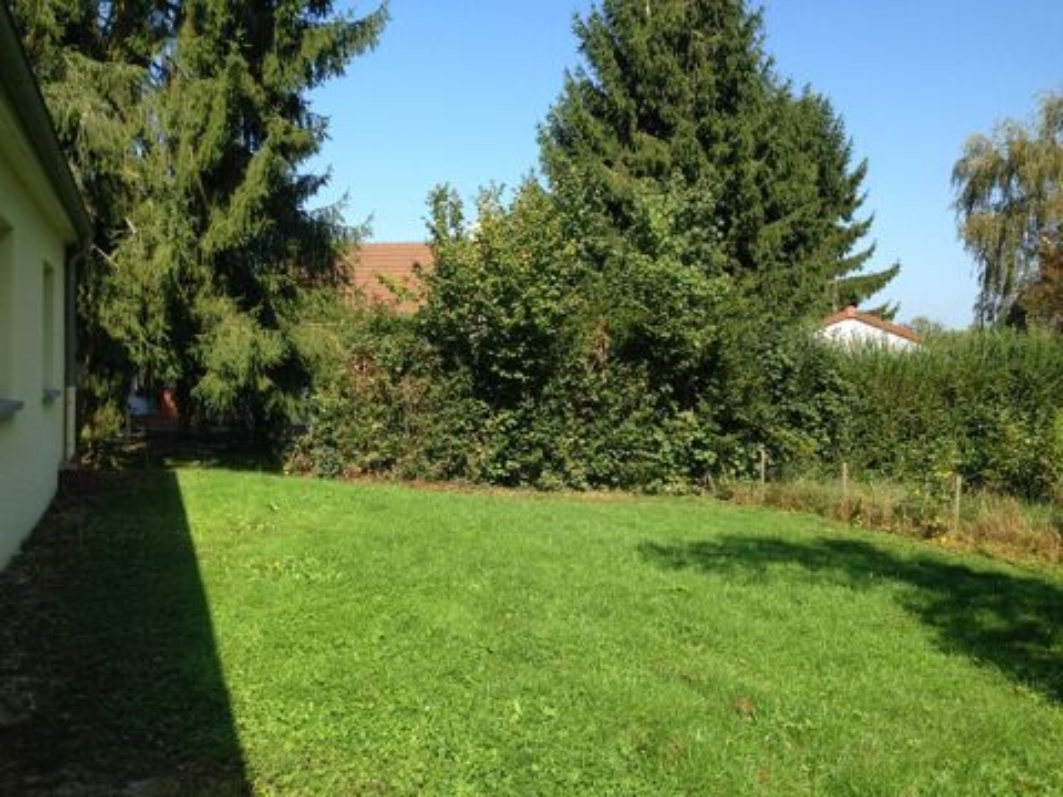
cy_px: 398
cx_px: 532
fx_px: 1013
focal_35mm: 33
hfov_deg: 55.4
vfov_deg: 42.9
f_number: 2.4
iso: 50
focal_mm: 4.12
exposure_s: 1/847
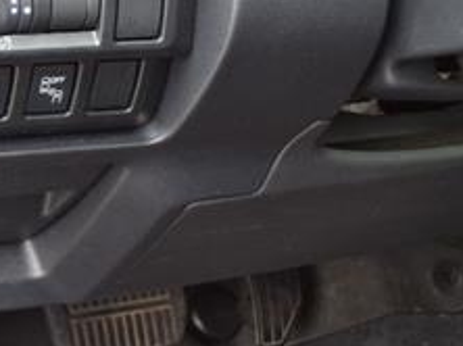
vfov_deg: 18.6
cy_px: 50
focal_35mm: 78
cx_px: -33
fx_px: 1042
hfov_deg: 23.6
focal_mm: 3.58
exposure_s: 1/60.2
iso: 40
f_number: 1.9
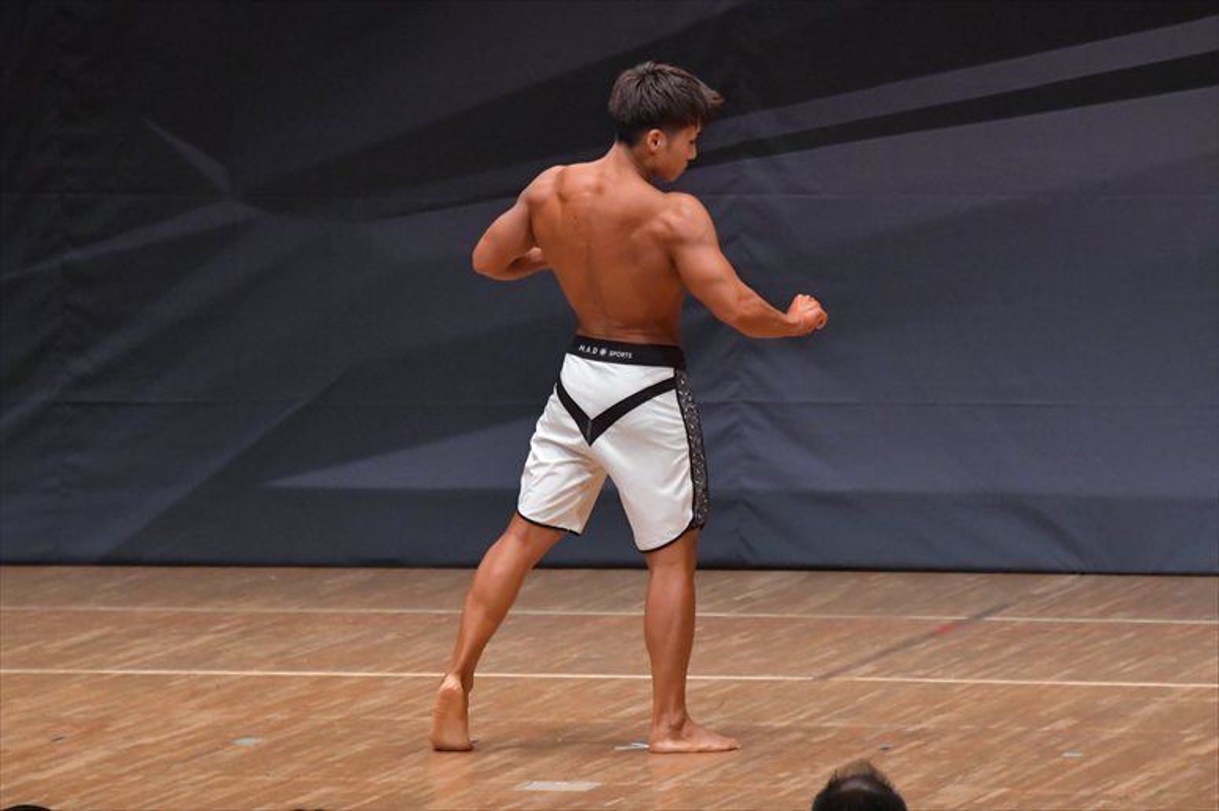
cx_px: 610
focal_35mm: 300
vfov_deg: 4.6
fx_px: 10154
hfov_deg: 6.9
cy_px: 406
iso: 6400
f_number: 5.6
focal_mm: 200
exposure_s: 1/400
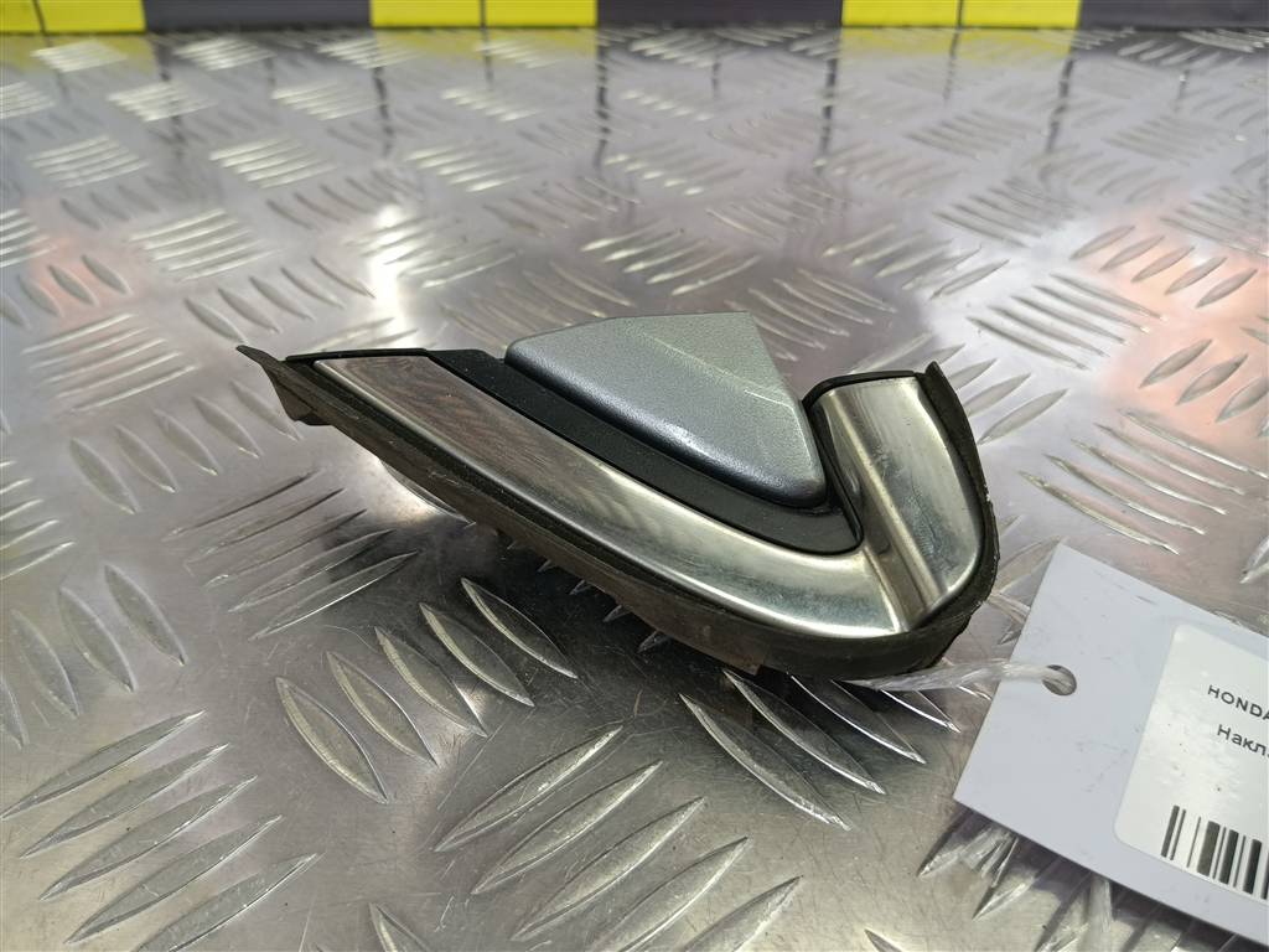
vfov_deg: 51.4
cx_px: 634
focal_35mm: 27
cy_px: 476
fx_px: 990
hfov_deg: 65.3
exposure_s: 1/50
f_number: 1.6
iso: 84
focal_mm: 4.11
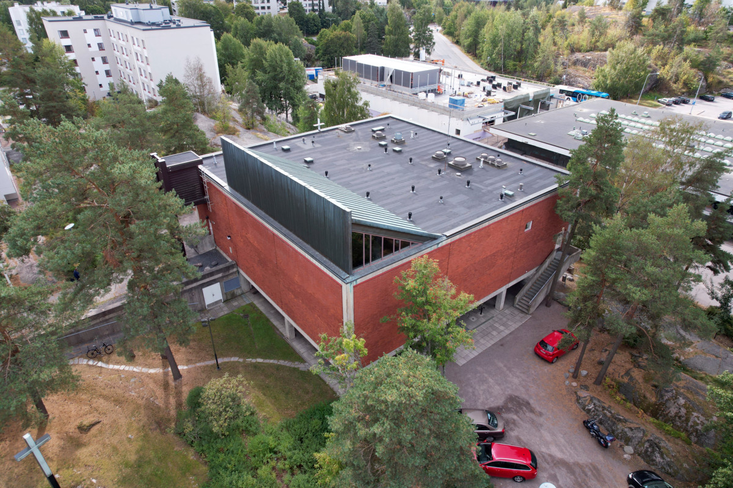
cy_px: 244
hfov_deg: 78.6
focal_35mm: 22
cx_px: 366
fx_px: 448
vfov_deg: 57.2
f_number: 2.8
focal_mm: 8.38
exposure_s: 1/400
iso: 130
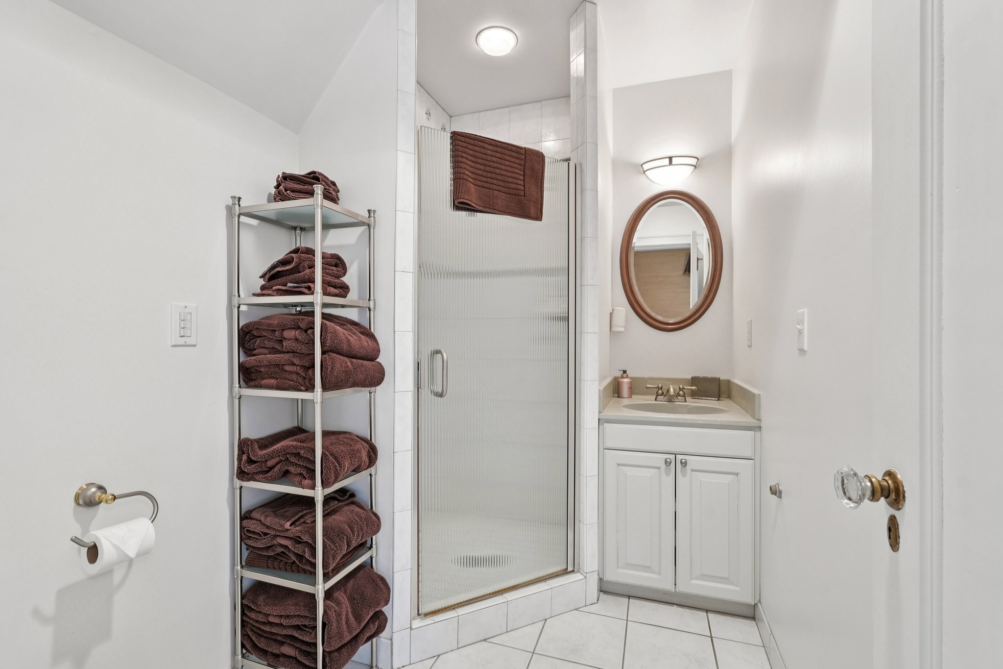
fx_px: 460
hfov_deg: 95.0
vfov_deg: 72.0
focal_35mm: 16
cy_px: 334
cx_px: 502
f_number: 6.3
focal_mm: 16.5
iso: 320
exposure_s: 1/8
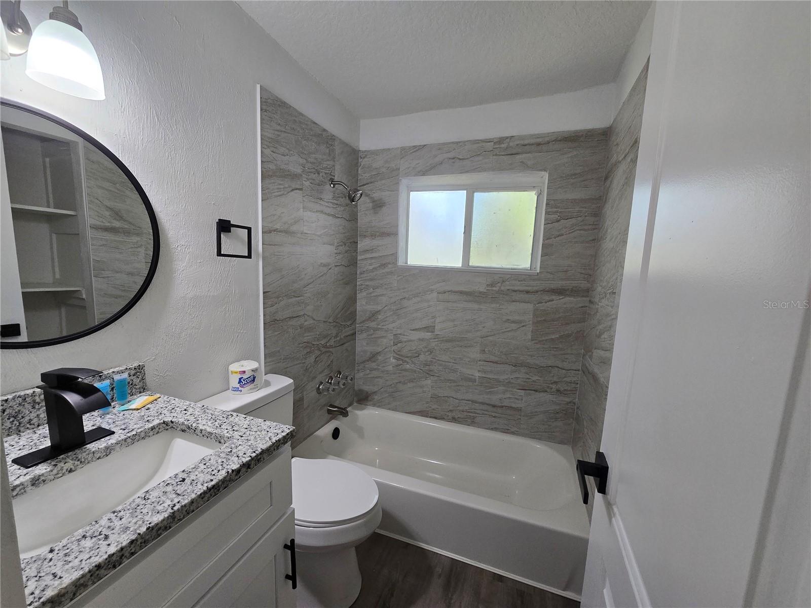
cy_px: 304
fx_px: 305
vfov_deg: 89.9
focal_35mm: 13
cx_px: 406
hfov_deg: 106.2
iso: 200
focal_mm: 2.2
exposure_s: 1/60
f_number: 2.2
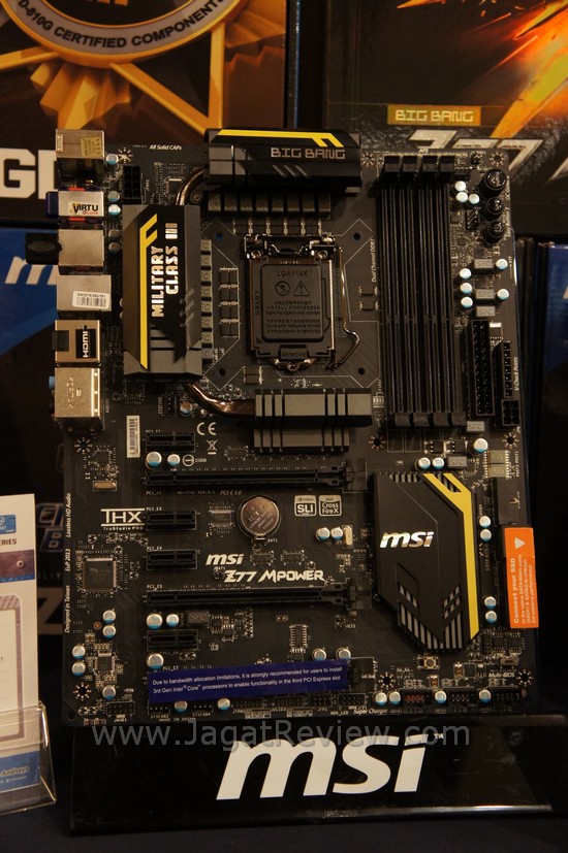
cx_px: 284
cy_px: 426
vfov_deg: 40.0
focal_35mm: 50
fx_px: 1173
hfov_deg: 27.2
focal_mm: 33
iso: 1600
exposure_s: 1/13
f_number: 4.5
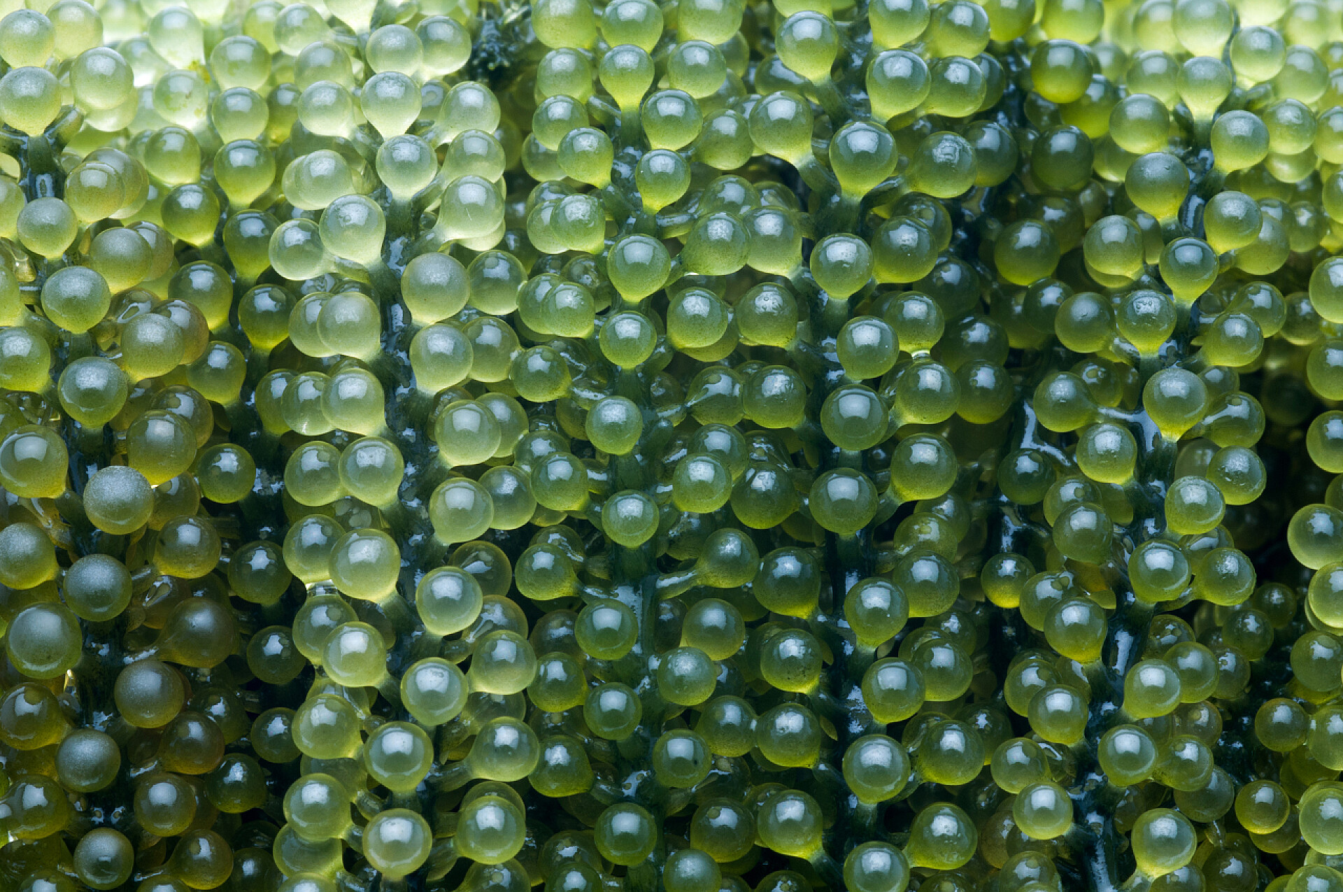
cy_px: 446
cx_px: 672
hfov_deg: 22.6
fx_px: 3353
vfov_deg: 15.1
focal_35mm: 90
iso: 100
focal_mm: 60
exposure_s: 2.5
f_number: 40
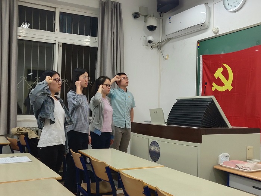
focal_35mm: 45
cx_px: 130
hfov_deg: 42.1
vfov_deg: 32.2
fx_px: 339
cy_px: 98
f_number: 1.8
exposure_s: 1/100
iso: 255
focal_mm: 4.35
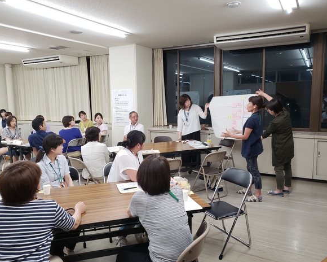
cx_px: 151
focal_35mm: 28
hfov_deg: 62.1
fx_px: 271
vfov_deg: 51.5
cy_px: 130
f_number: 2.4
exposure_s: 1/33
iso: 250
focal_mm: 4.3
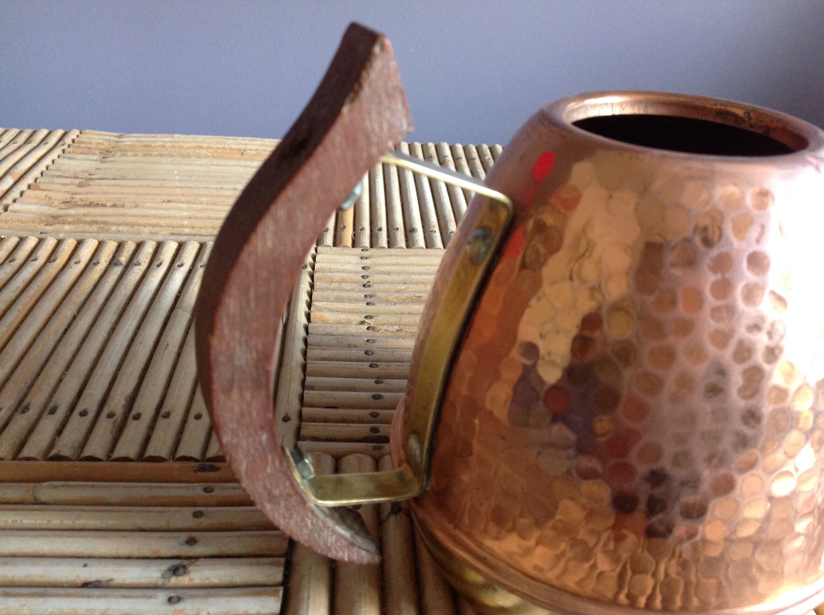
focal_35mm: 35
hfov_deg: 52.7
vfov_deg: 40.6
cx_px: 412
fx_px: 832
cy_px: 308
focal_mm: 4.28
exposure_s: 1/15
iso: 250
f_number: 2.4
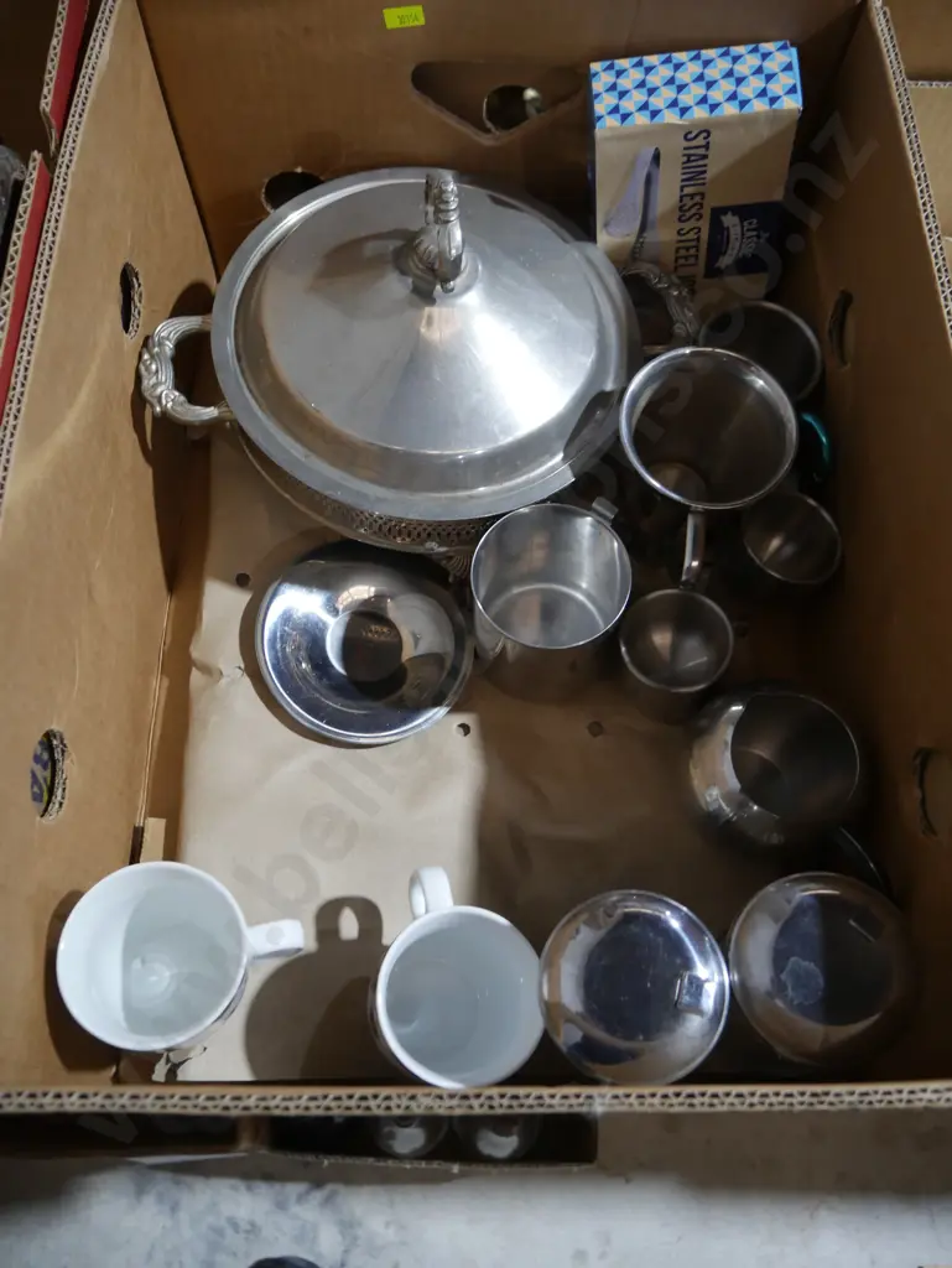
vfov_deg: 63.4
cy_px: 634
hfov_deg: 49.8
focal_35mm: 28
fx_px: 1026
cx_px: 476
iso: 640
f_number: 3.5
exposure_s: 1/60
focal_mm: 14
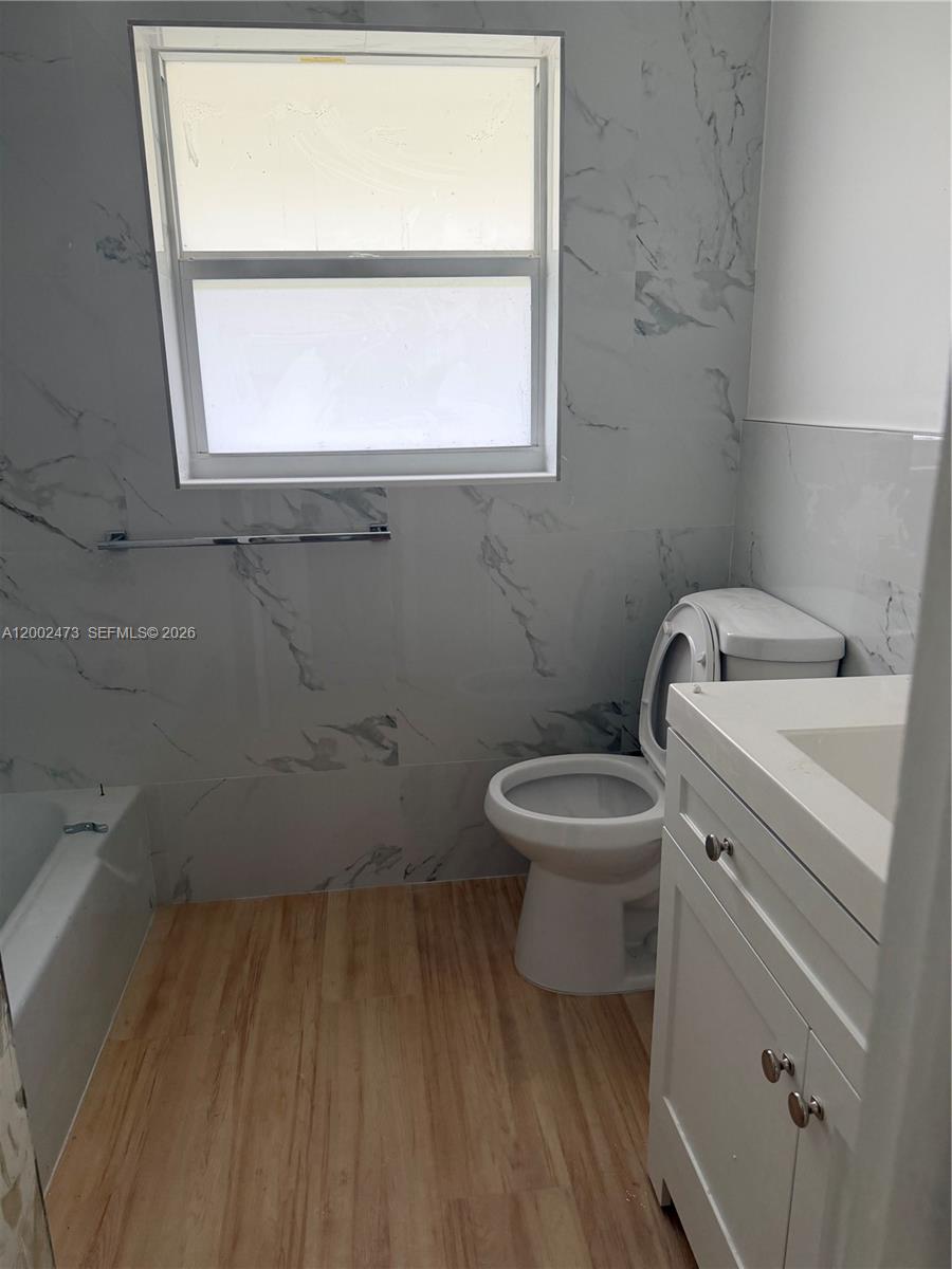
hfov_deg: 56.8
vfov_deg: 71.6
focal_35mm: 24
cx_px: 476
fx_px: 880
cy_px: 634
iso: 200
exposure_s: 1/63
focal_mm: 6.76
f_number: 1.78
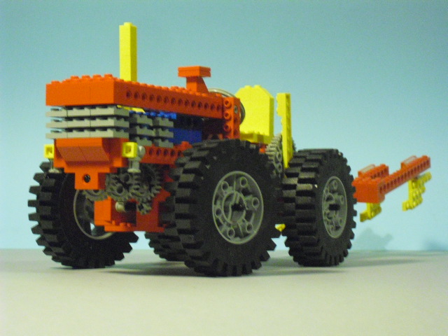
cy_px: 168
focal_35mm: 89
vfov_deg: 16.6
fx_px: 1152
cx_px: 224
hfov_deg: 22.0
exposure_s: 1/15
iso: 800
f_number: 5.1
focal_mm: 15.7
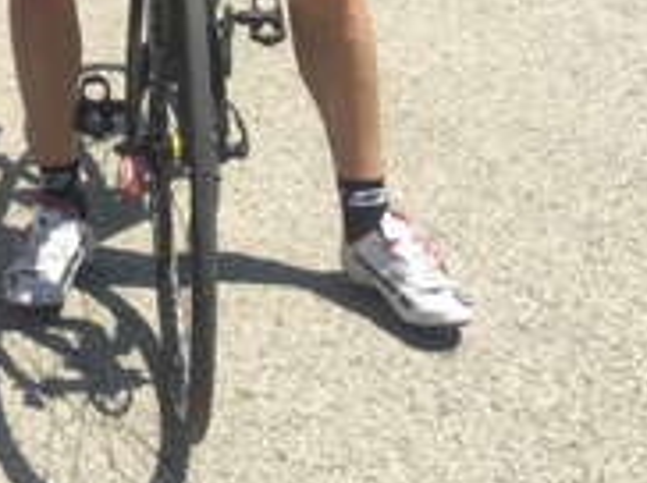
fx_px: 1904
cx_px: -306
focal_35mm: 102
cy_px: -298
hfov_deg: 17.5
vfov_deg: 13.4
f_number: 2.2
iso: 25
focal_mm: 4.15
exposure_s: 1/1350
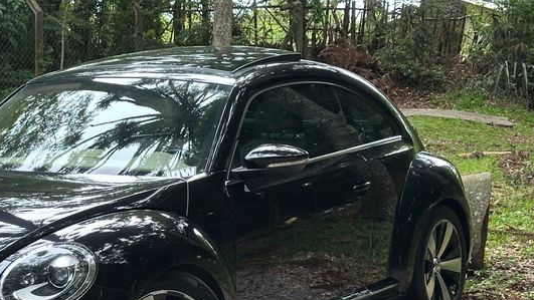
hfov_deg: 22.5
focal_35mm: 94
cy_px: 240
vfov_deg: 12.8
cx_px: 135
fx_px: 1331
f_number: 1.78
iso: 50
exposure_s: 1/160
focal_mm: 6.86
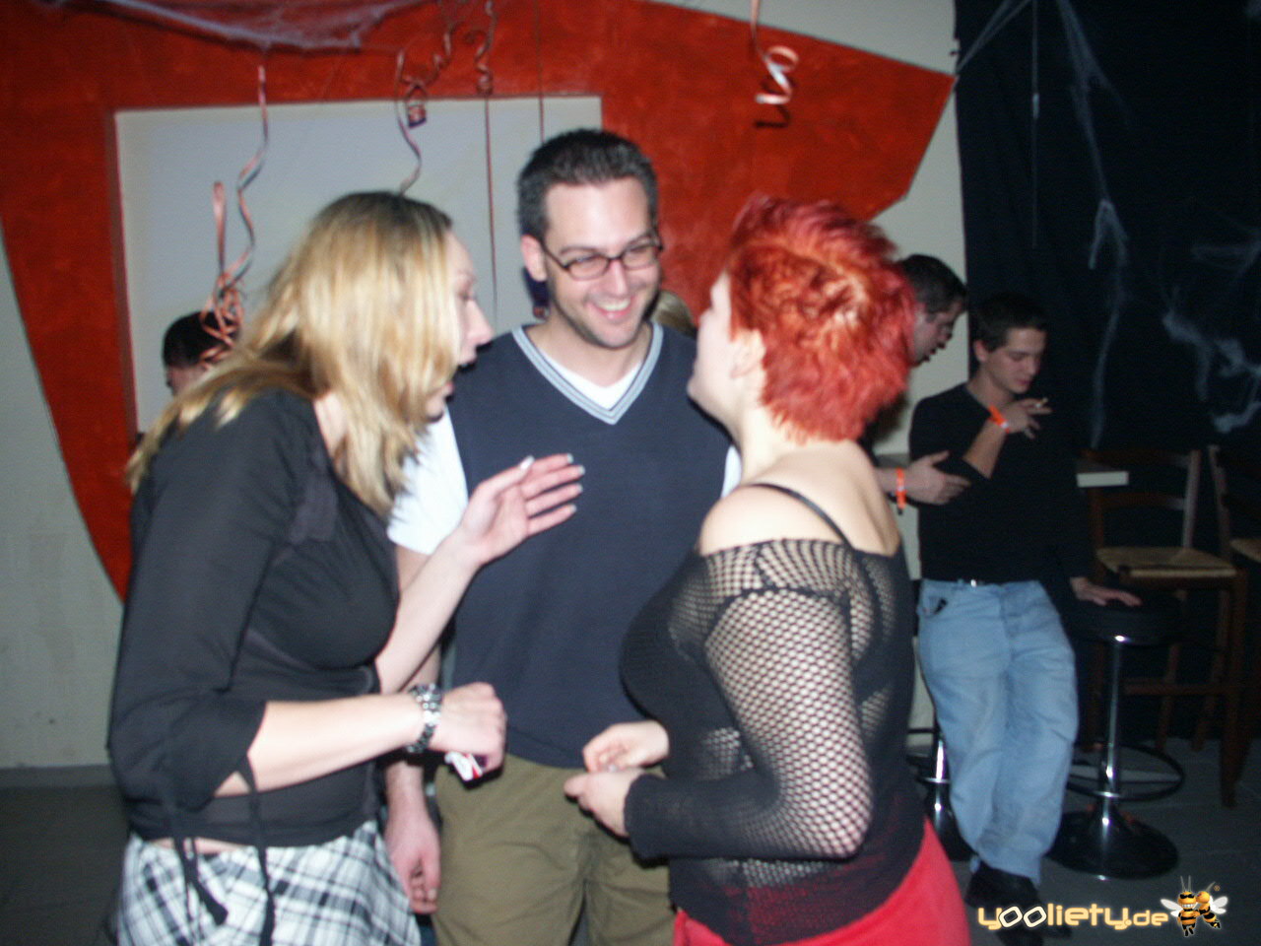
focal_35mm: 28
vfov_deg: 49.7
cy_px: 473
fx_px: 1020
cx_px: 630
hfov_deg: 63.4
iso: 200
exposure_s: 1/45
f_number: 2.8
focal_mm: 7.21
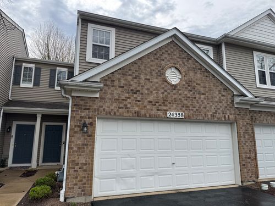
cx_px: 138
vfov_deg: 56.8
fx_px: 191
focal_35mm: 24
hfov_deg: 71.6
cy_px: 103
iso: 80
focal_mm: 6.76
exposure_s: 1/2174
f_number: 1.78
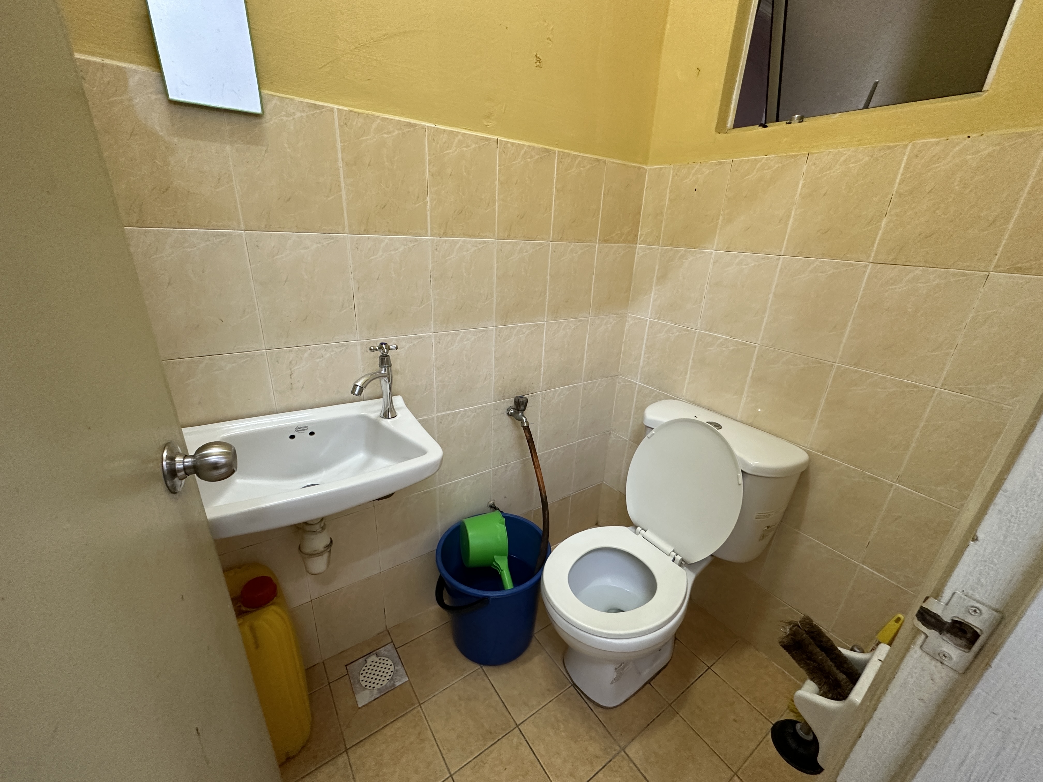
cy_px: 391
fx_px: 422
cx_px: 522
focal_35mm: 14
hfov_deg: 102.1
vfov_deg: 85.7
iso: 320
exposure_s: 1/50
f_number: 2.2
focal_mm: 2.22
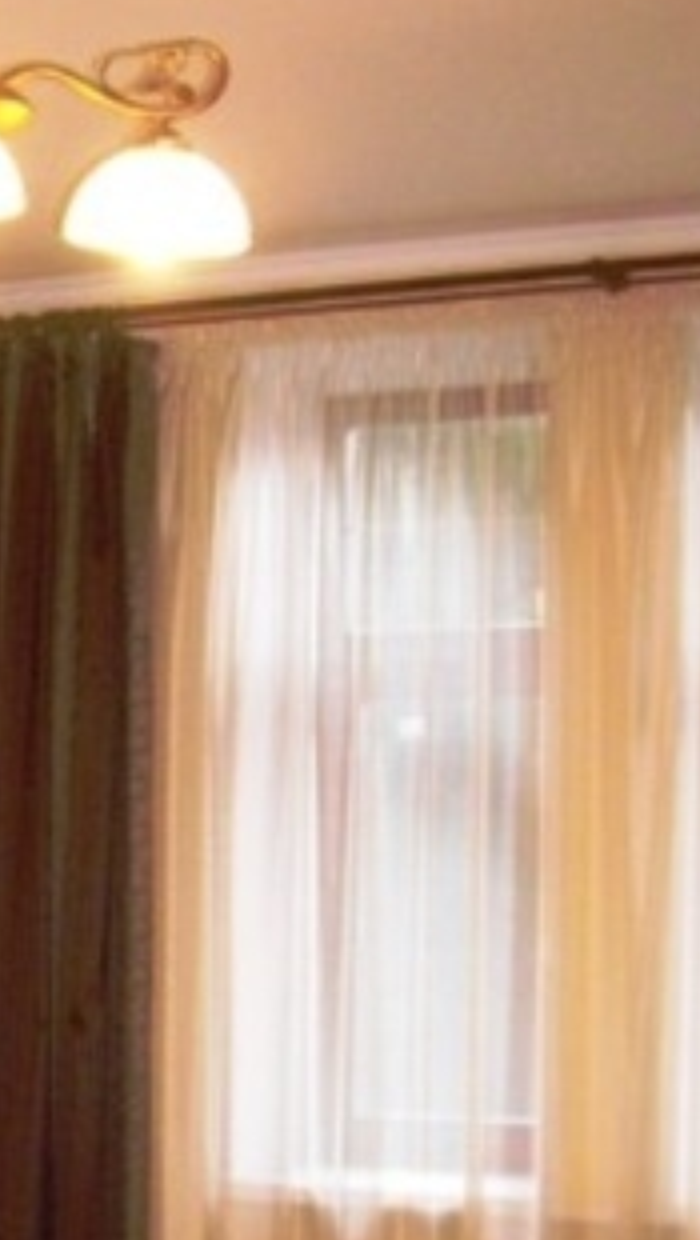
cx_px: -12
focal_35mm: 80
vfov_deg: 26.0
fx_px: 2633
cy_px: 1008
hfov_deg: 14.9
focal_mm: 7.9
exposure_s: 1/40
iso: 400
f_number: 2.8
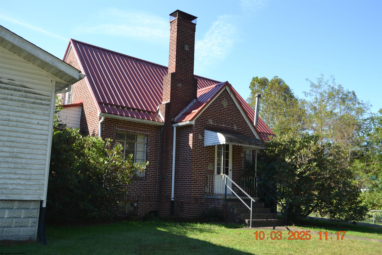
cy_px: 128
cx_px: 191
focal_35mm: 36
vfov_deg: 36.9
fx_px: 382
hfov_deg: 53.1
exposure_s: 1/200
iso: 100
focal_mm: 24
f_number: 5.6
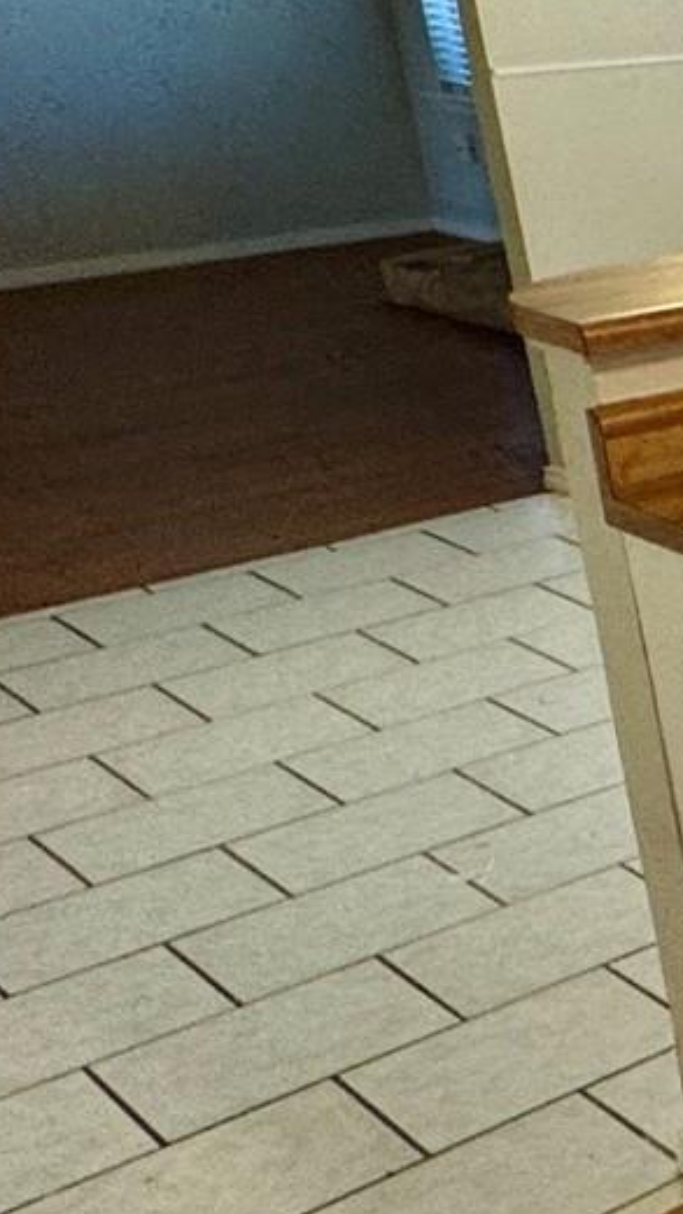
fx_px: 1932
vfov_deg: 34.2
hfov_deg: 10.9
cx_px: 2135
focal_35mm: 60
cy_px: 312
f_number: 2.2
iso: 160
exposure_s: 1/120
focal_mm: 2.22
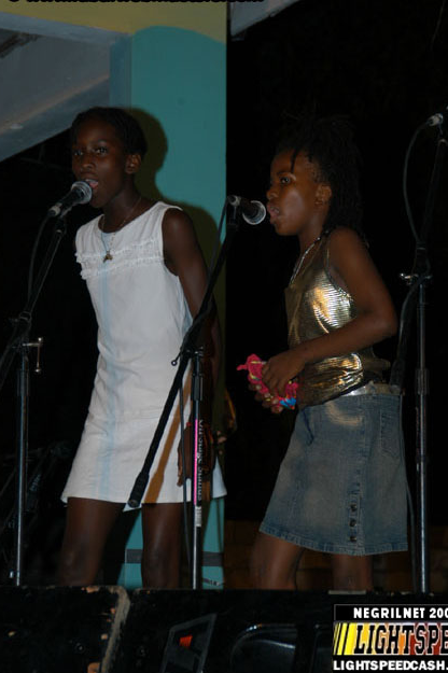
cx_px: 237
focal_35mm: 106
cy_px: 313
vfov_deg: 19.4
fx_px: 1972
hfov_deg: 13.0
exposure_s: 1/60
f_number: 5
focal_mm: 65
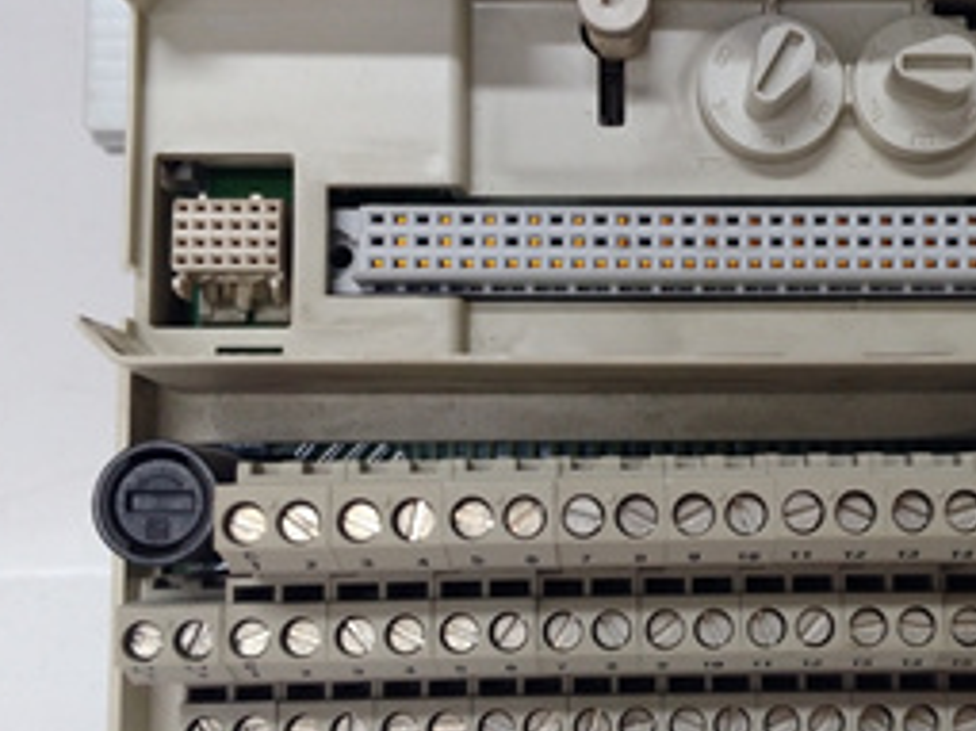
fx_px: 1494
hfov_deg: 35.7
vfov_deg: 27.5
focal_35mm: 53
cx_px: 685
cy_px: 343
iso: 185
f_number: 2
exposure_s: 1/30
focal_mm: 3.79
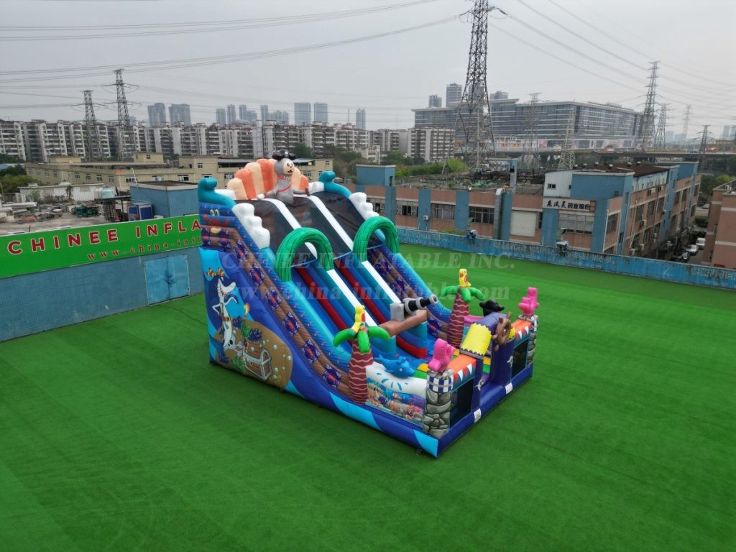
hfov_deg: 71.6
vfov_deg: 56.8
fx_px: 510
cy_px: 276
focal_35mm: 24
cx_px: 368
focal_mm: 6.72
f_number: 1.7
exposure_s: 1/4000
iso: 140
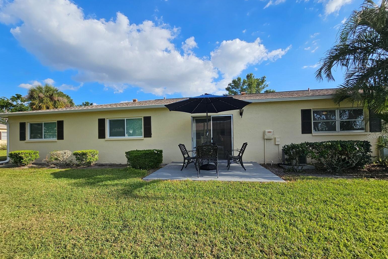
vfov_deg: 81.1
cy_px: 136
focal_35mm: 14
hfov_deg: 104.2
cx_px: 189
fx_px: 151
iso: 50
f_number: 2.2
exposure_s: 1/2145
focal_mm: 2.2
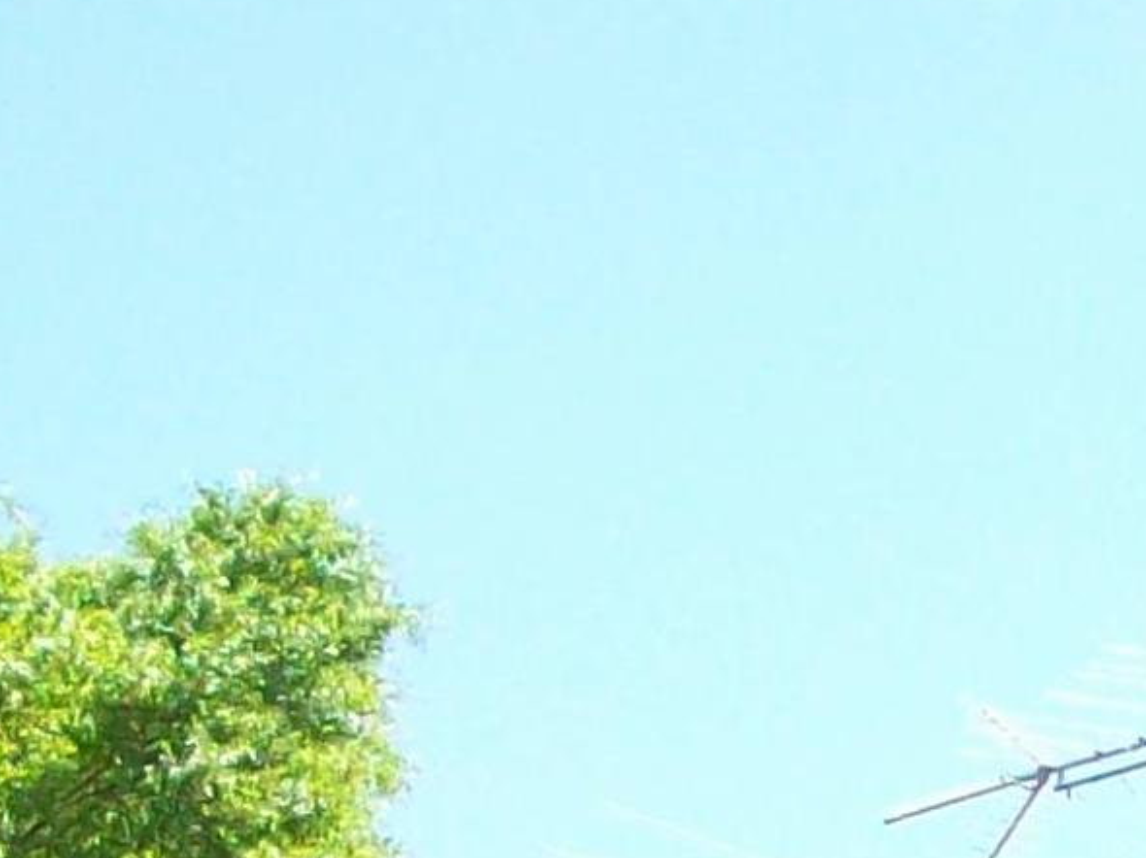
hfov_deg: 11.1
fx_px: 5725
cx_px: 1622
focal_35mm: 173
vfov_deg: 8.1
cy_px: 1782
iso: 80
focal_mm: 5.7
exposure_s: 1/393
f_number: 2.8
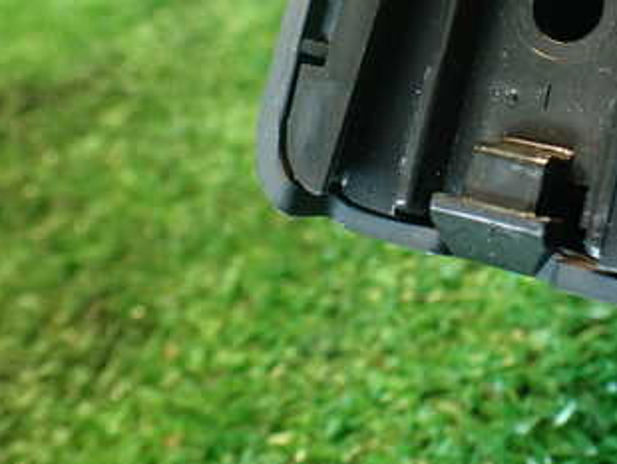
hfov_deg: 32.0
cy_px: 18
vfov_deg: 24.3
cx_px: 527
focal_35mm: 58
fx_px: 1035
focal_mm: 5.4
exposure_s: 1/30
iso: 500
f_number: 2.3
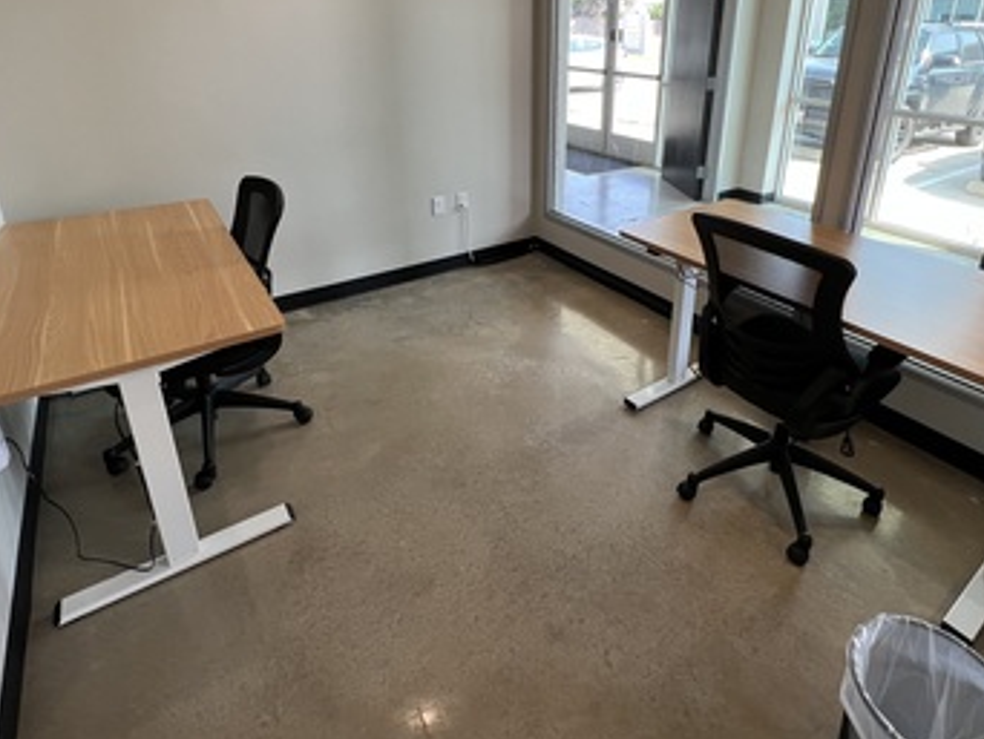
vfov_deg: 66.4
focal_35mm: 19
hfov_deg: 84.2
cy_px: 231
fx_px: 540
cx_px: 552
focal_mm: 1.57
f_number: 1.8
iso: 64
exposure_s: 1/120
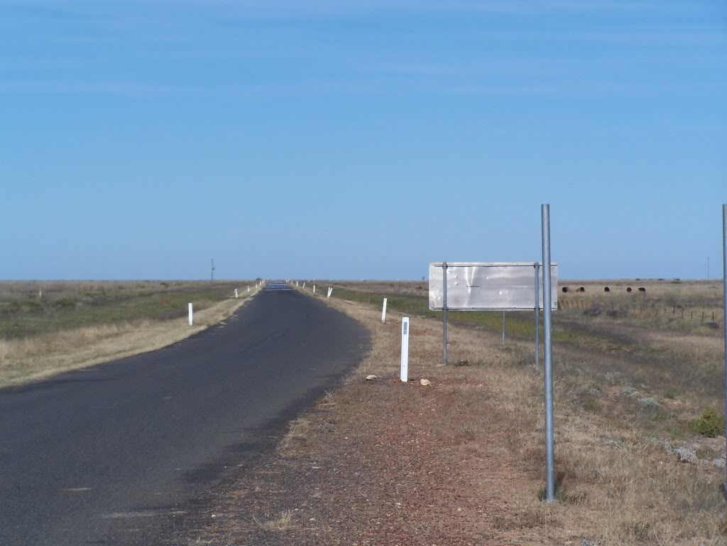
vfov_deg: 10.7
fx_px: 2919
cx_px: 364
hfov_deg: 14.2
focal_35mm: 139
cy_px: 273
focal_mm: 23.1
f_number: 4.5
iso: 80
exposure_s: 1/1000
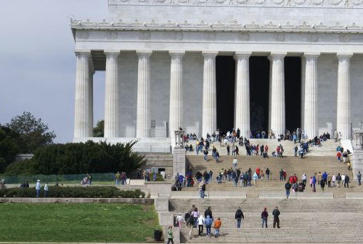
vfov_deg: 8.2
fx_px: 1696
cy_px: 136
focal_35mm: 168
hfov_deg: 12.2
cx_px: 250
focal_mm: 70
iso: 100
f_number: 9
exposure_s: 1/250
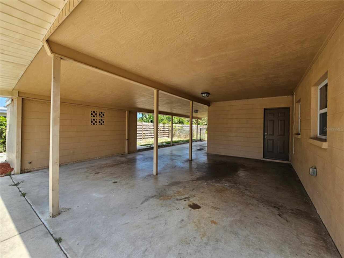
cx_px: 172
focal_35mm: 13
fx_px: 129
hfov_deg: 106.2
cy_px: 129
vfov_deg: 89.9
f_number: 2.2
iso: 50
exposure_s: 1/588
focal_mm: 2.2
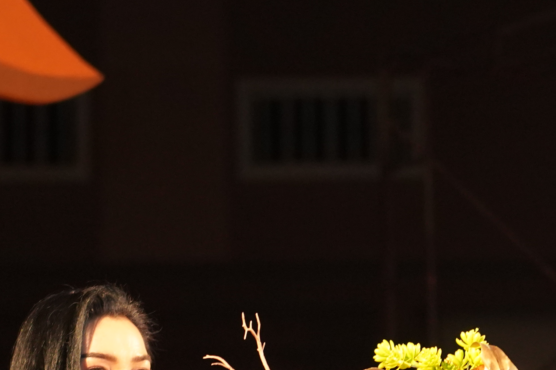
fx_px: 4972
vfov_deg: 4.2
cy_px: 546
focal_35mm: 322
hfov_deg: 6.4
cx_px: 280
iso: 3200
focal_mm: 105
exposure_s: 1/160
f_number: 4
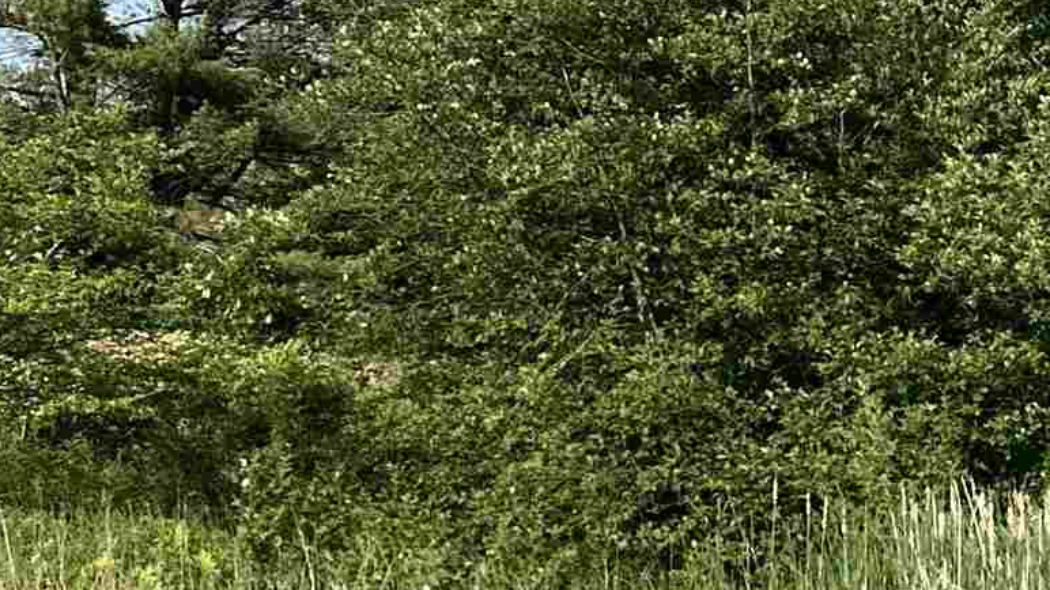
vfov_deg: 11.6
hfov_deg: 17.7
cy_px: 298
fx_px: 2895
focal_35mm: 104
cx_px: 1725
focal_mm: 6.86
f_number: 1.78
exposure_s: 1/4545
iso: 80
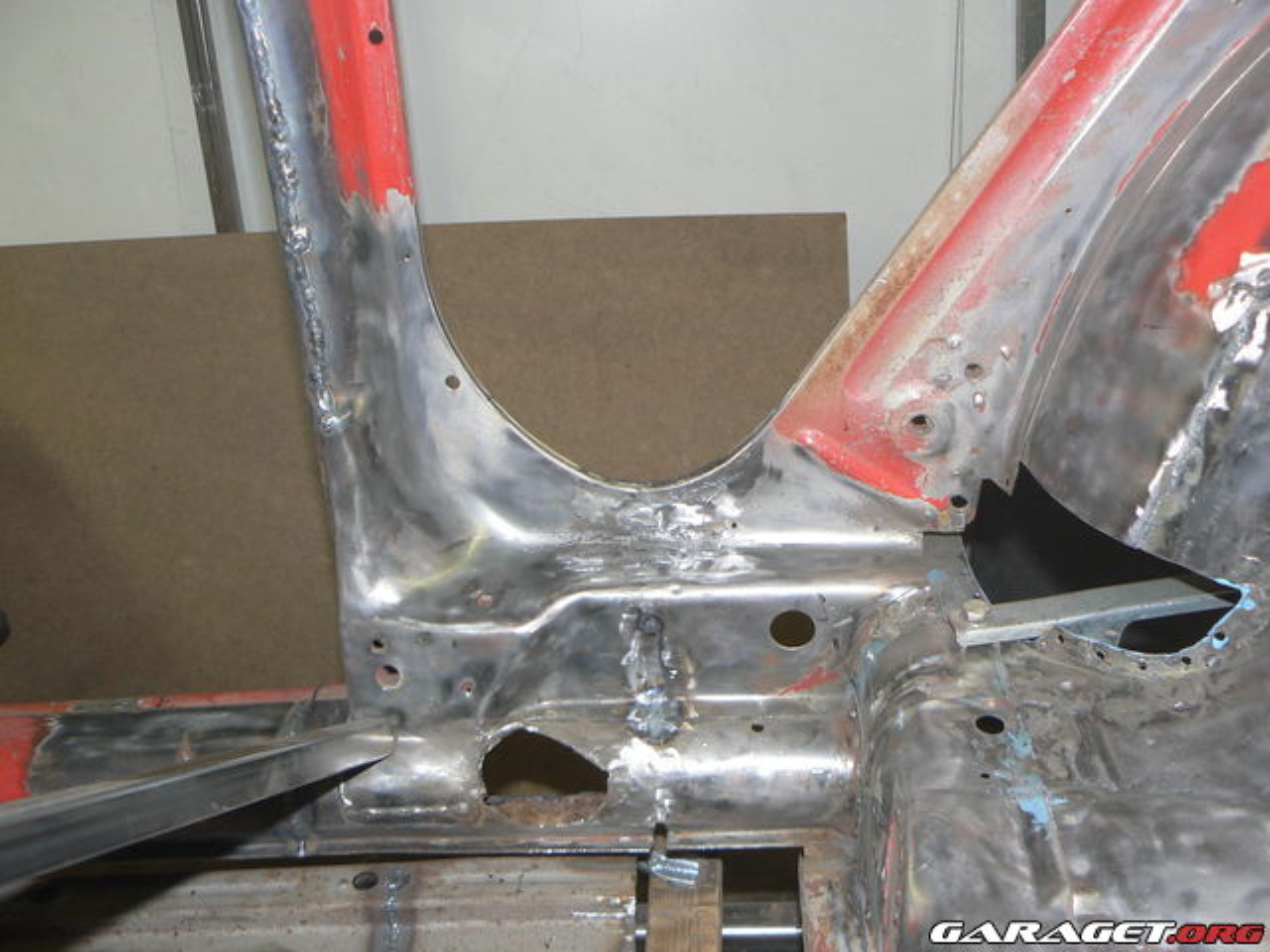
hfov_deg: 51.4
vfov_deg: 39.7
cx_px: 635
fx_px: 1321
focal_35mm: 36
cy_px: 476
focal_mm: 6
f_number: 2.8
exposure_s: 1/30
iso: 100
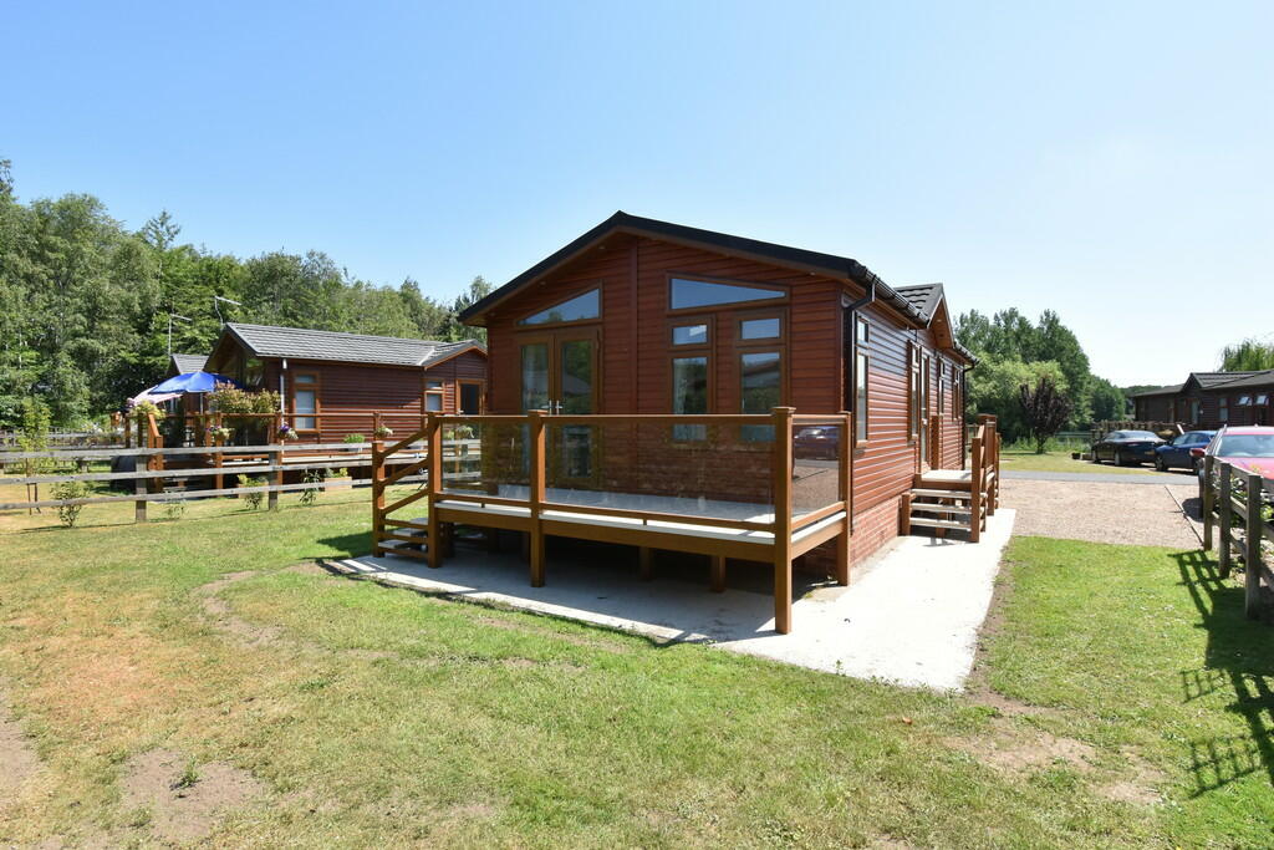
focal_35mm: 17
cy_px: 425
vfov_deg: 69.7
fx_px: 611
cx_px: 637
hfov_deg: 92.4
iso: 800
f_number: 13
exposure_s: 1/640
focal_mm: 11.5
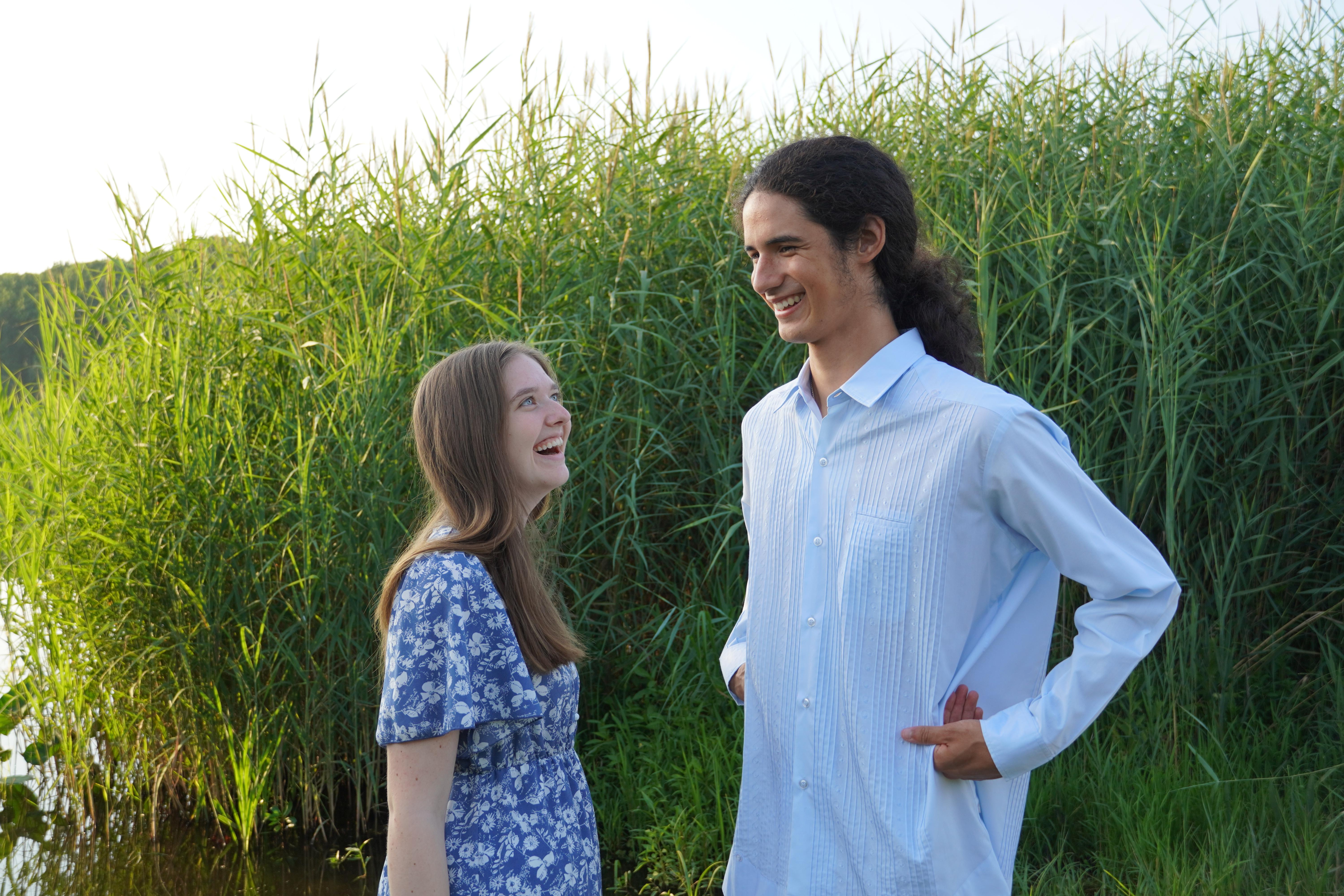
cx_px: 672
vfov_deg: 29.9
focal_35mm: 45
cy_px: 448
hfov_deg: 43.6
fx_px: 1680
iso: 125
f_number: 4.5
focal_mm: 30
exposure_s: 1/160
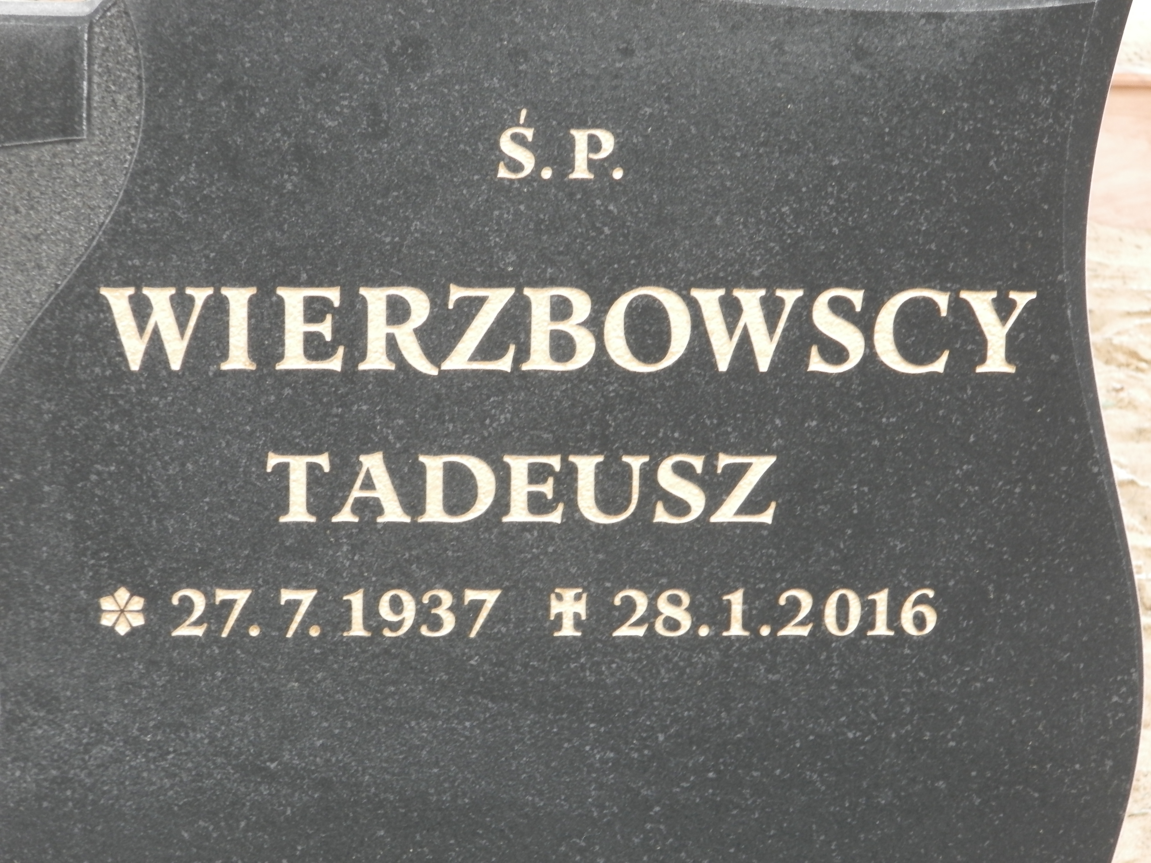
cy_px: 432
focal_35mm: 132
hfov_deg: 14.9
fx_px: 4389
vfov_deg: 11.2
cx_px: 576
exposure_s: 1/30
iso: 200
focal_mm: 23.6
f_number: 4.7
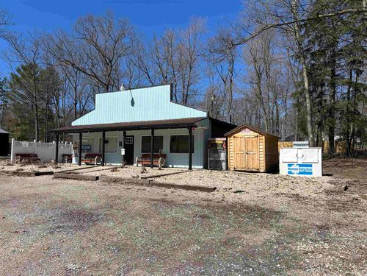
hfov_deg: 67.3
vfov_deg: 53.1
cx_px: 184
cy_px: 138
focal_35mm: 26
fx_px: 276
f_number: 1.5
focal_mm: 5.7
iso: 50
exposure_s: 1/5587
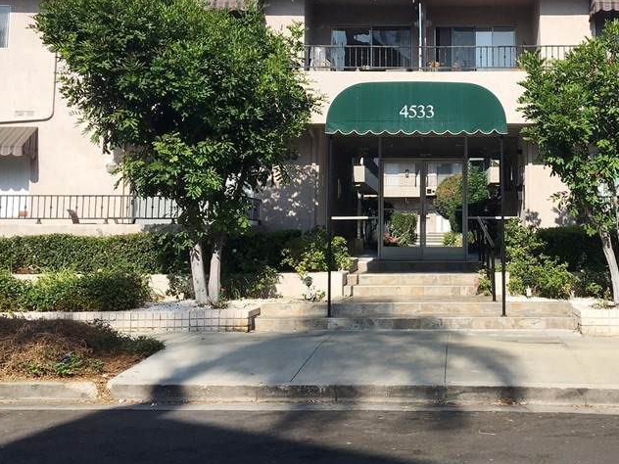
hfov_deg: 39.6
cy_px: 154
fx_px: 840
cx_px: 448
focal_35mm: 47
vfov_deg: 30.6
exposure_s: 1/1876
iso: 25
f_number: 2.2
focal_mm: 4.15
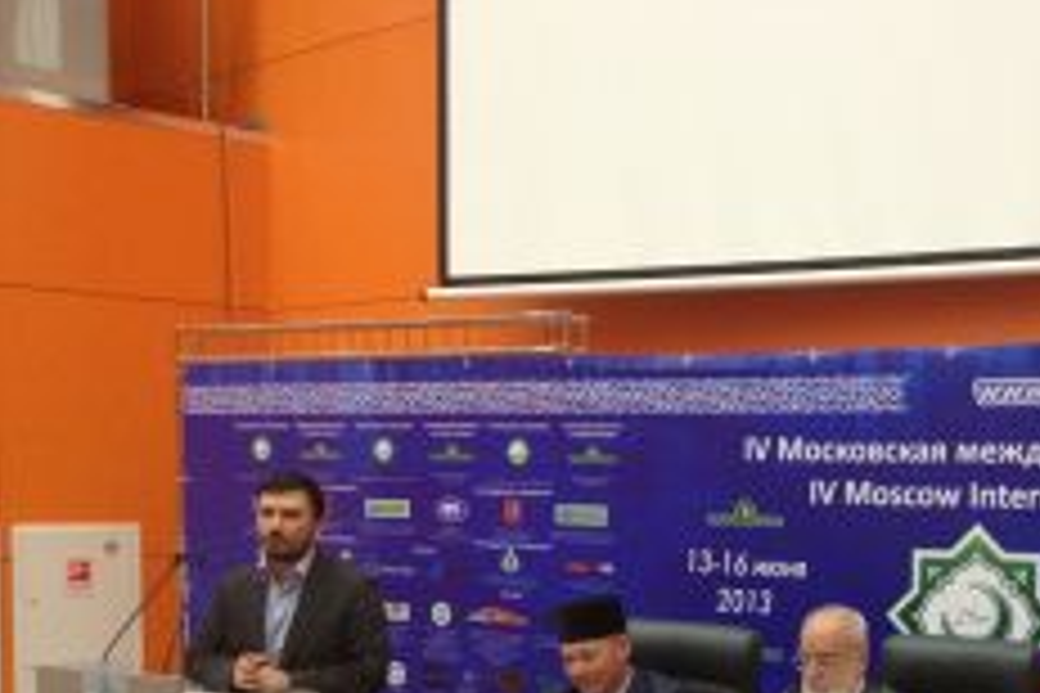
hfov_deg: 32.9
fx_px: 1704
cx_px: 840
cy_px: 619
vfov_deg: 22.5
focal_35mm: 59
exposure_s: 1/20
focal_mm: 4.28
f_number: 2.4
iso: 250
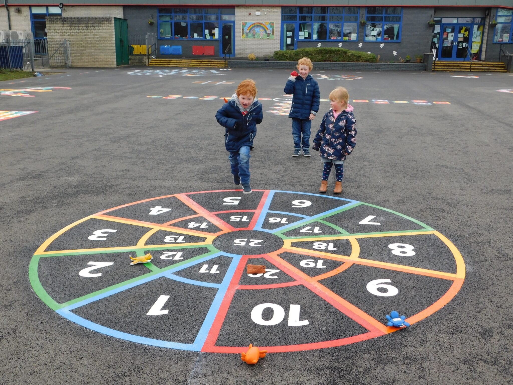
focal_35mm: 36
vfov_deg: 39.7
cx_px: 256
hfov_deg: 51.4
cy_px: 192
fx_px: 534
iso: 125
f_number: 3.5
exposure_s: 1/250
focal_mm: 6.3
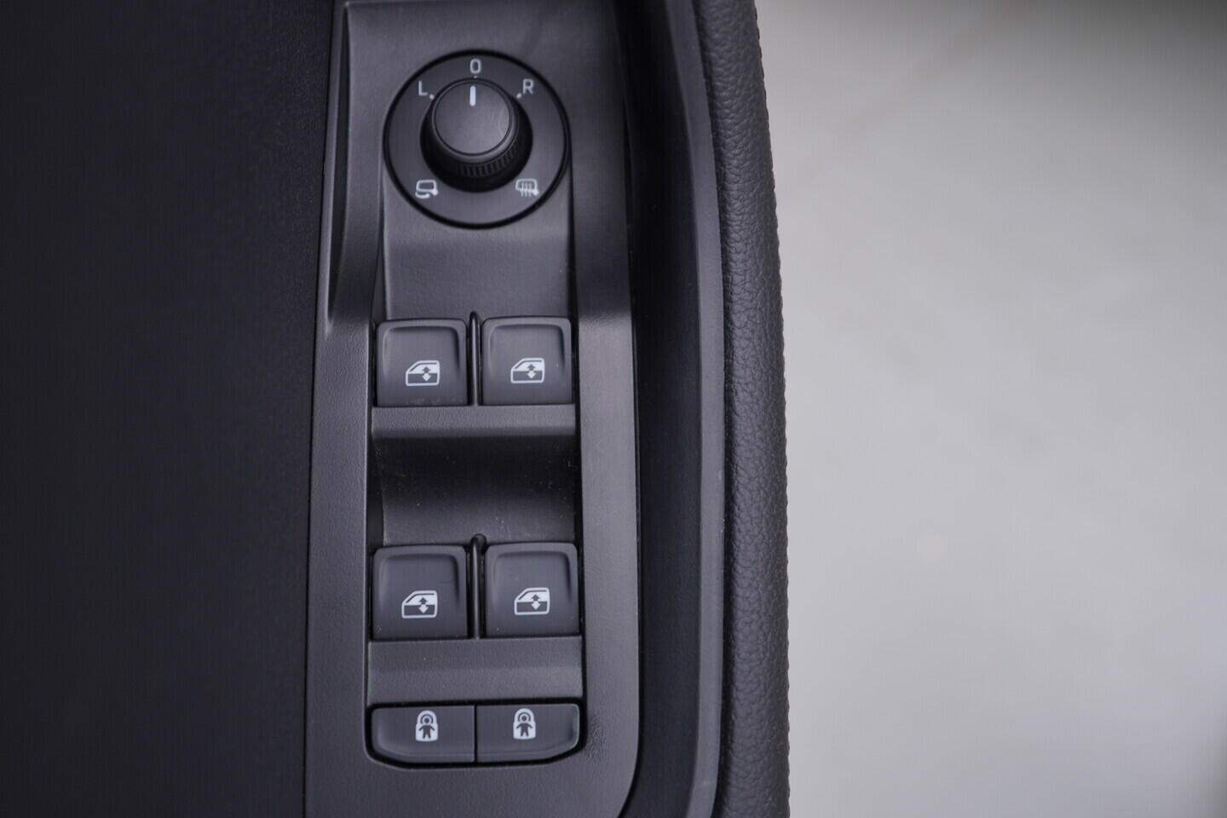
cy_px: 409
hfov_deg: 53.1
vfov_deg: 36.9
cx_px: 614
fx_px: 1227
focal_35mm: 36
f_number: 3.2
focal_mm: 24
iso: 125
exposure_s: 1/50
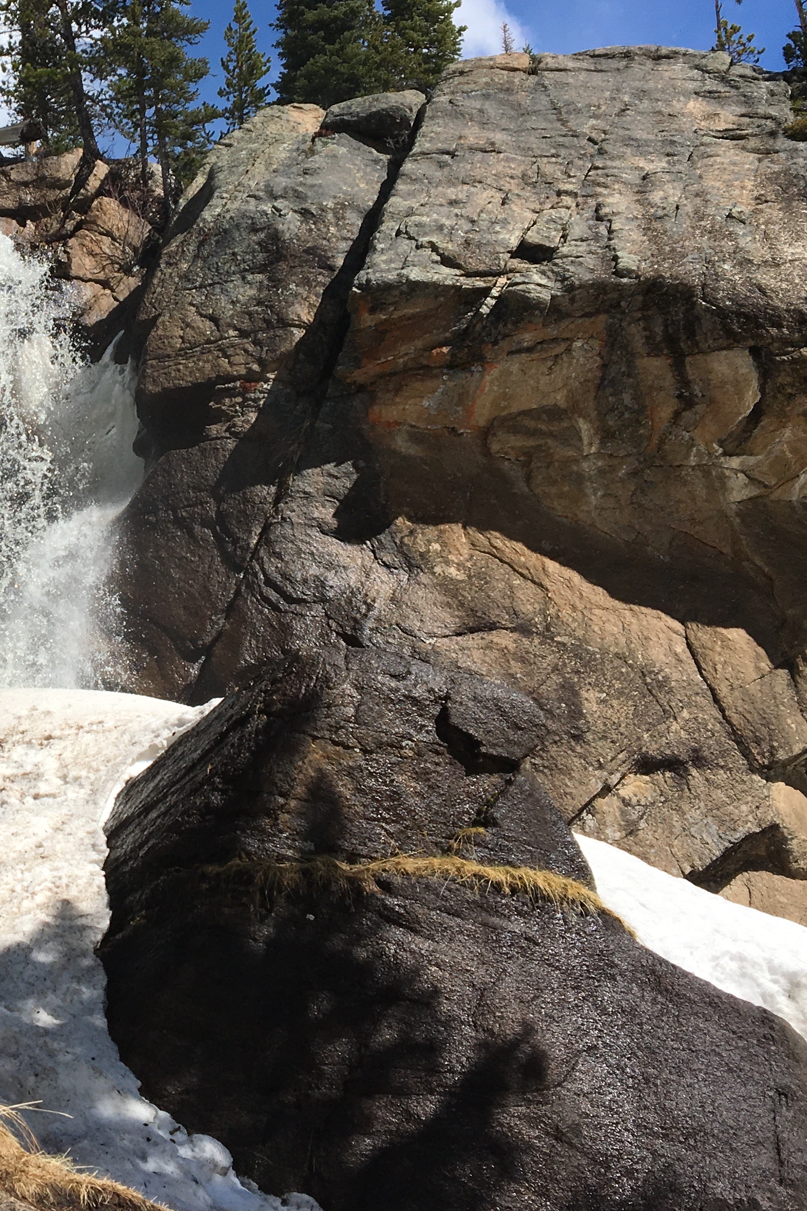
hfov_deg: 24.0
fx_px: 1782
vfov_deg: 37.3
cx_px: -68
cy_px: 460
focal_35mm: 53
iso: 25
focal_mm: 4.15
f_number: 2.2
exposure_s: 1/2564
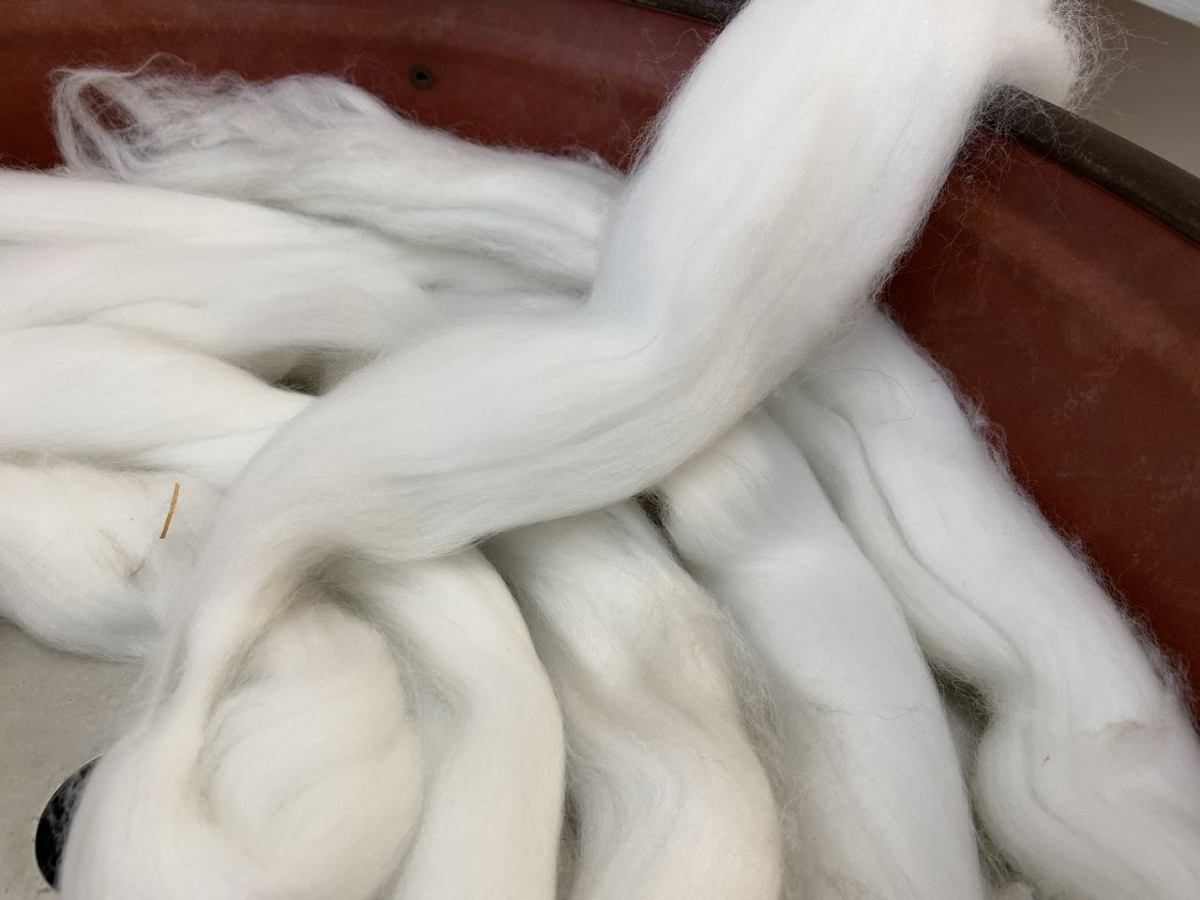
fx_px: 901
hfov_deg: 67.3
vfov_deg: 53.1
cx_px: 600
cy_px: 450
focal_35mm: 26
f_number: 1.8
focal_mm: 4.25
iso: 80
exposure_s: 1/100
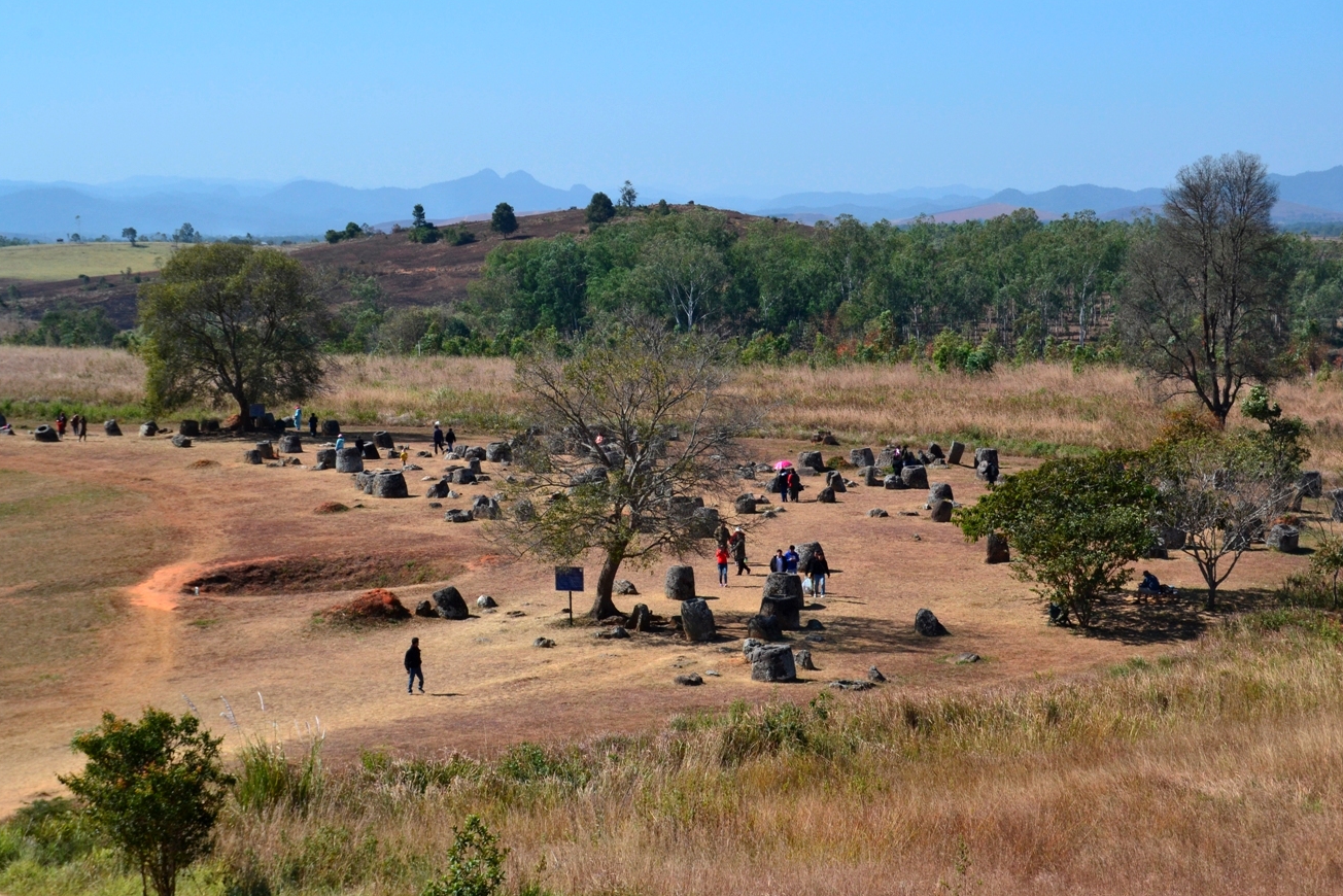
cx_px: 679
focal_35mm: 85
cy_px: 456
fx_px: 3153
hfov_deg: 24.0
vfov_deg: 16.2
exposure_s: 1/400
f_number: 11
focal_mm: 55
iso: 400
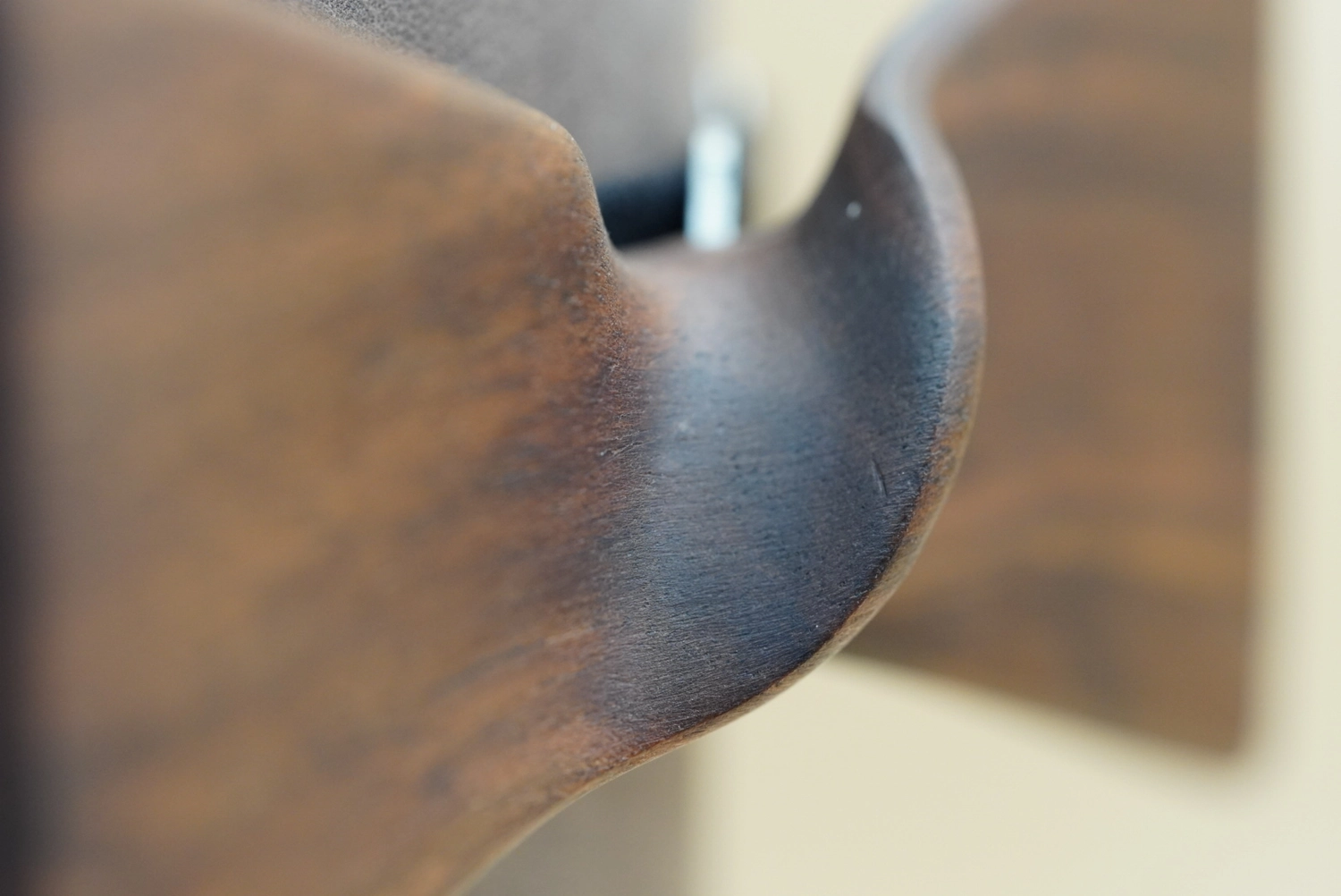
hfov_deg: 15.2
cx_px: 670
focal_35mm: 135
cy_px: 448
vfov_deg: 10.2
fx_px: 5031
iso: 1600
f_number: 4
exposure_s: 1/160
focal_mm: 90
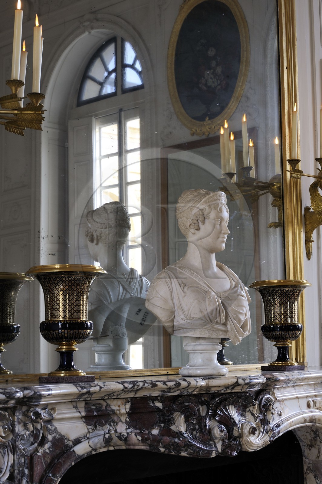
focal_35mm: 70
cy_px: 242
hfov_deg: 19.4
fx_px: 941
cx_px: 161
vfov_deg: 28.9
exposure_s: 1/4
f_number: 8
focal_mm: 70
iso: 200
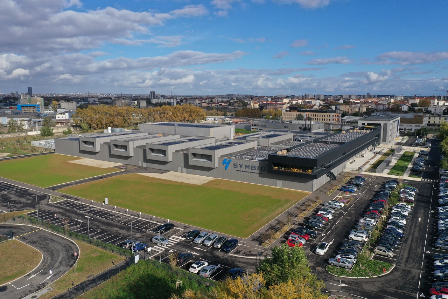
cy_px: 150
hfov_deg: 65.5
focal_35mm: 28
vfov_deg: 46.4
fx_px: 348
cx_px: 224
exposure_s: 1/640
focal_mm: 10.26
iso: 100
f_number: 6.3
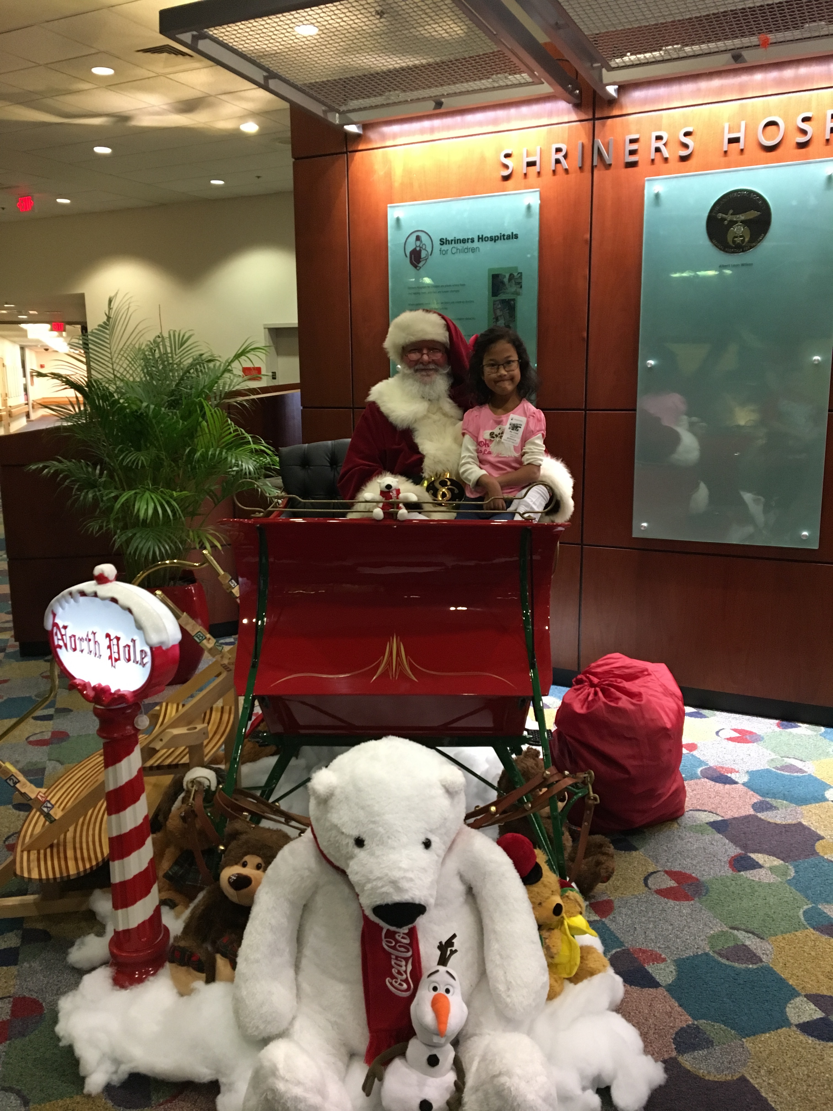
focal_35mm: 29
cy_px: 556
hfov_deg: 48.2
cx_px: 416
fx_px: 930
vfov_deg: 61.7
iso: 200
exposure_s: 1/17
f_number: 2.2
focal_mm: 4.15
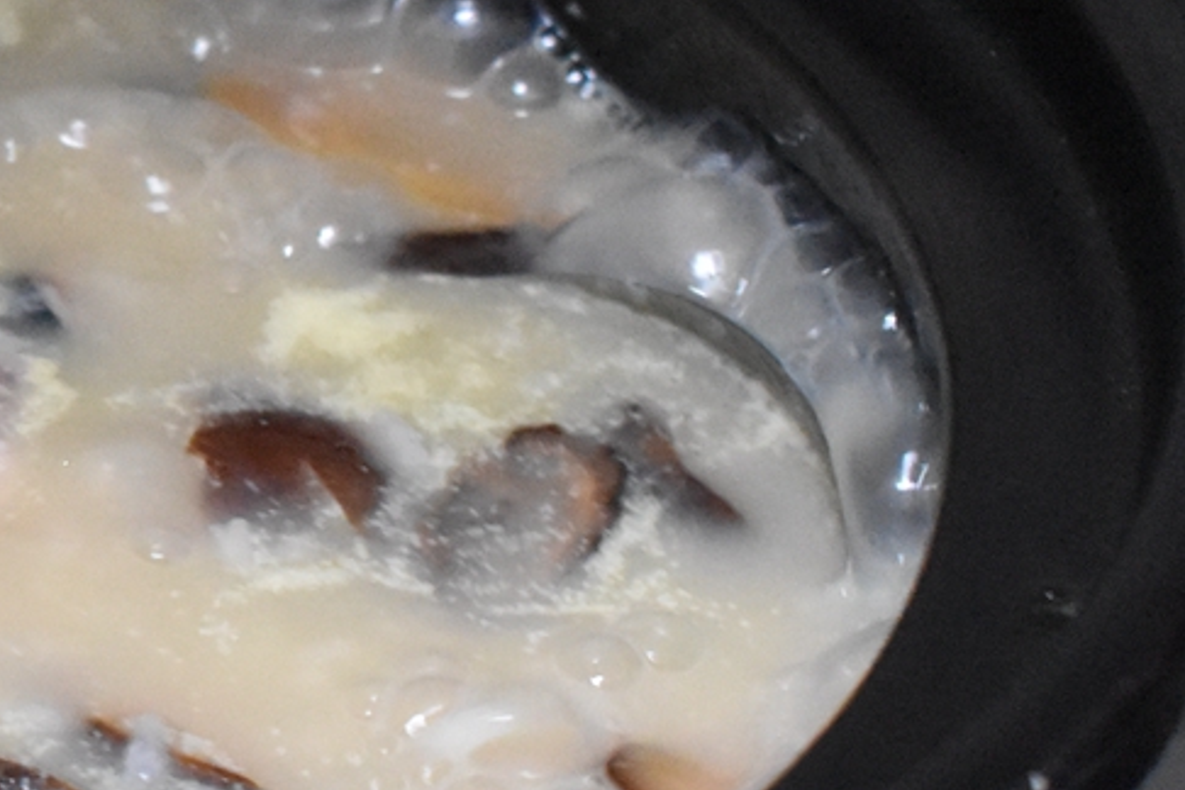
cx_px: -546
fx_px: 6221
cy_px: 334
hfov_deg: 10.5
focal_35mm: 189
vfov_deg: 7.3
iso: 5600
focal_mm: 34
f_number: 5
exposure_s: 1/50
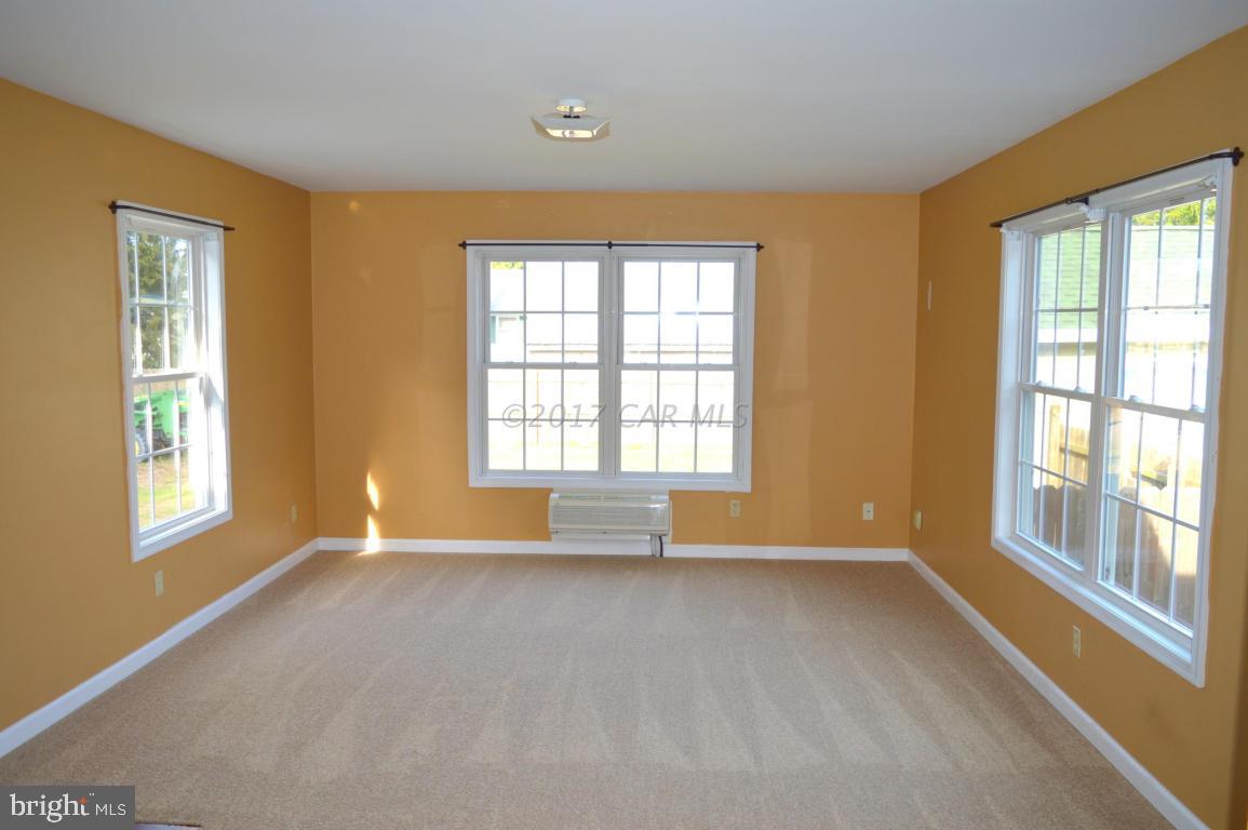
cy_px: 415
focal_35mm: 27
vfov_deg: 47.9
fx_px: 935
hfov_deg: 67.4
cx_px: 624
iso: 100
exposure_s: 1/80
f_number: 3.5
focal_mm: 18
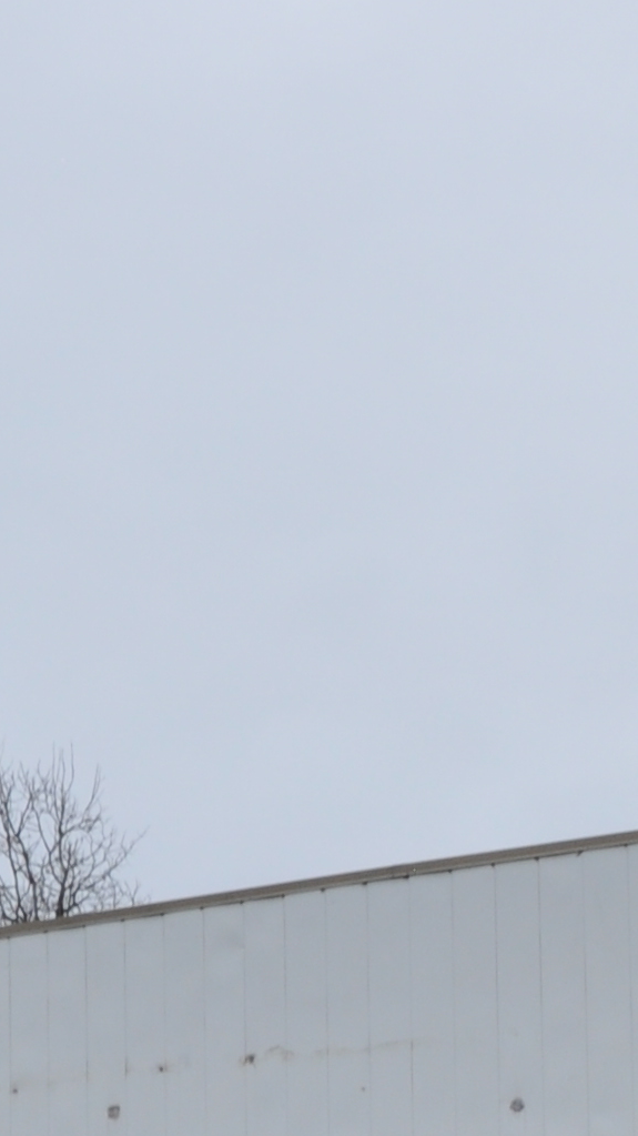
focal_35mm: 138
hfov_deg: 8.7
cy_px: 1399
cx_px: 674
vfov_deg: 15.0
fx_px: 4159
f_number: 16
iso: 200
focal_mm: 21
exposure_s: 1/6
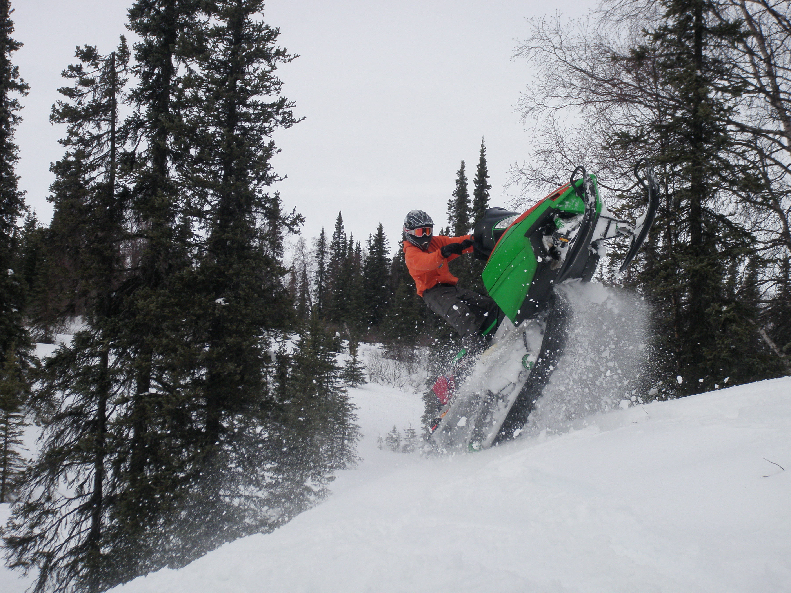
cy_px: 297
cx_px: 397
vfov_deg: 19.9
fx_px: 1691
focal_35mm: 74
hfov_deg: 26.3
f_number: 4
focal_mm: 13.18
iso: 50
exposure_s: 1/800
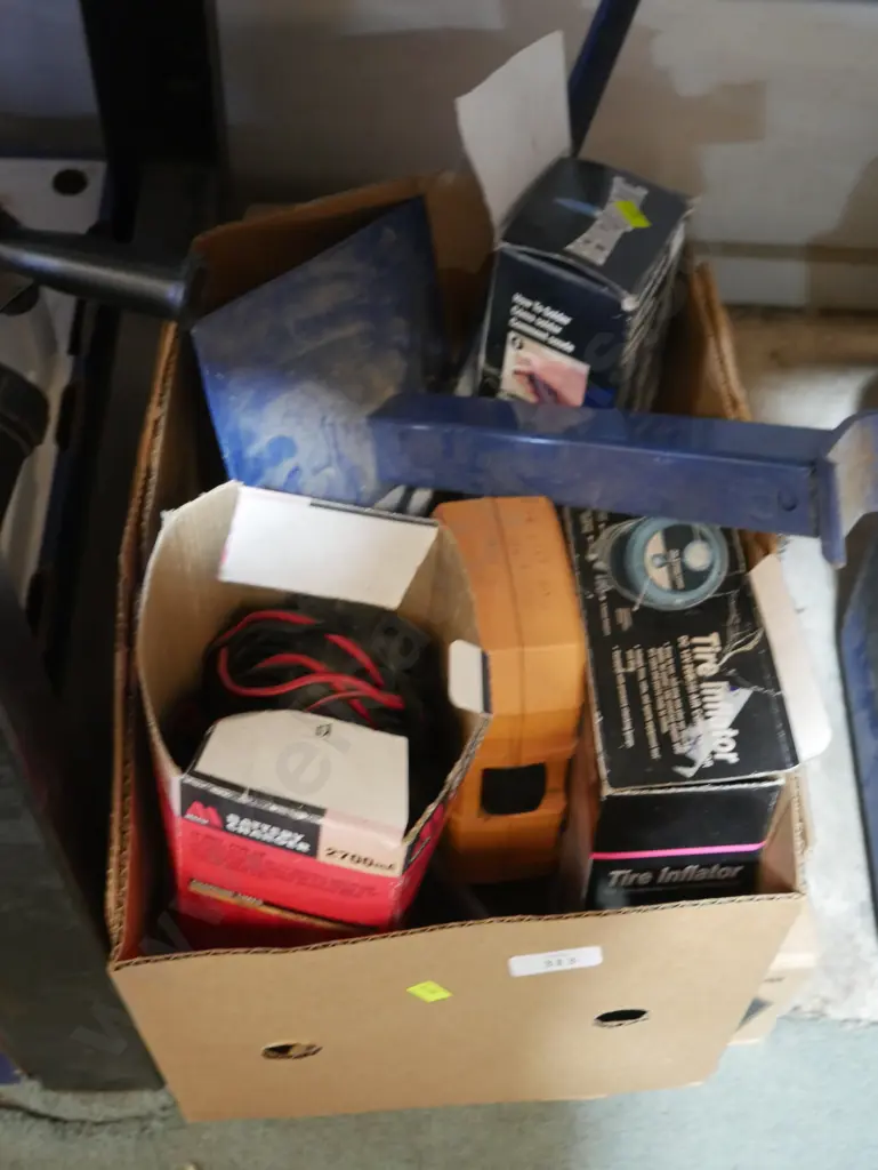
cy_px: 585
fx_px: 1622
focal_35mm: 48
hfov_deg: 30.3
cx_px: 439
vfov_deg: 39.6
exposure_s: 1/60
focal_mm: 24
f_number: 5.2
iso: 2500
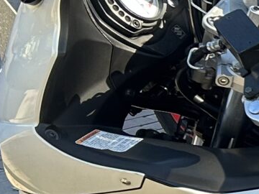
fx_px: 1384
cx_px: 741
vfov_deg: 7.9
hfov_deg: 9.0
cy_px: 264
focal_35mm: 185
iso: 40
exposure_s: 1/221
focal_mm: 5.7
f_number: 1.5
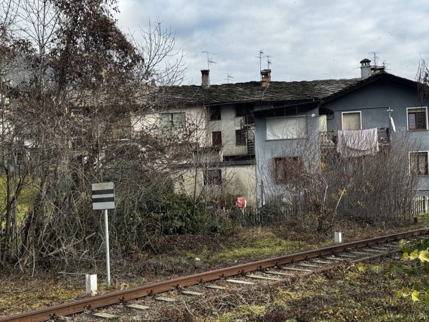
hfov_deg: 37.5
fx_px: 632
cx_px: 204
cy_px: 168
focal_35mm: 51
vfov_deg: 28.6
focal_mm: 6.76
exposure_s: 1/1560
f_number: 1.78
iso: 64
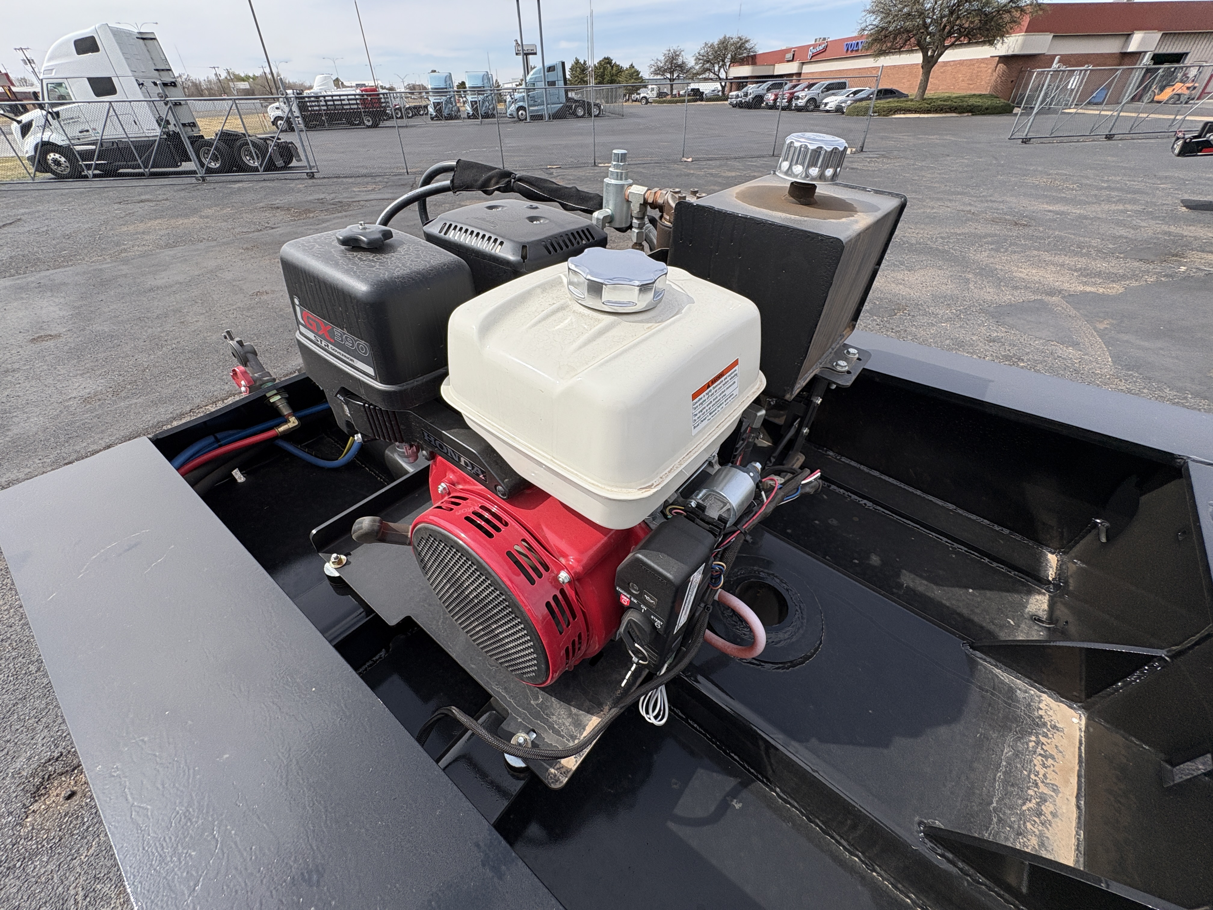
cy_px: 455
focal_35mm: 14
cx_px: 606
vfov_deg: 85.7
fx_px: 491
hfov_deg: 102.1
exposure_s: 1/1880
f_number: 2.2
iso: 50
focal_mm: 2.22
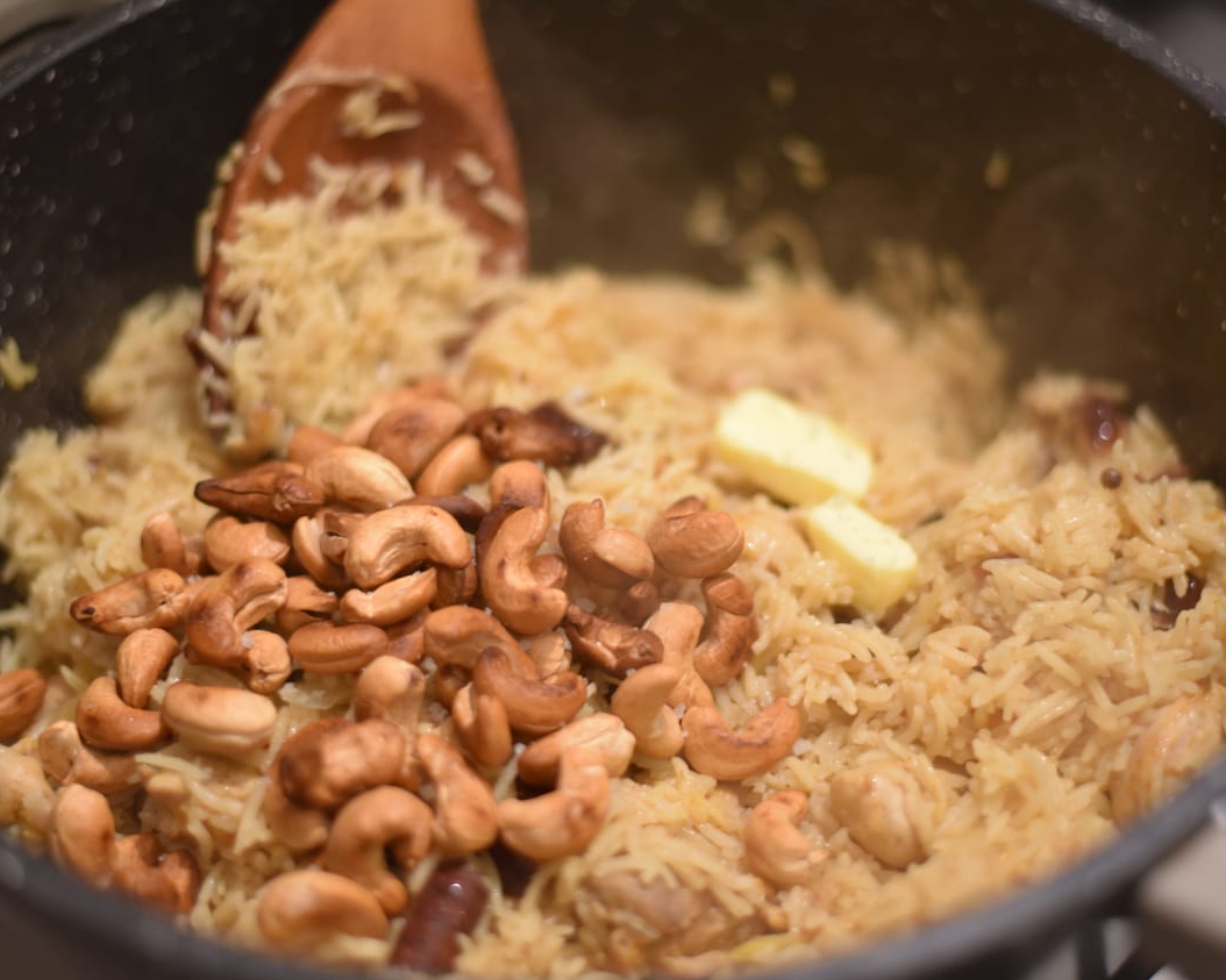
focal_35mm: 57
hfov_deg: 33.0
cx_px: 673
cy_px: 487
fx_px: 2068
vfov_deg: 26.7
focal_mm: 50
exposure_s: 1/60
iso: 1100
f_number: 1.8
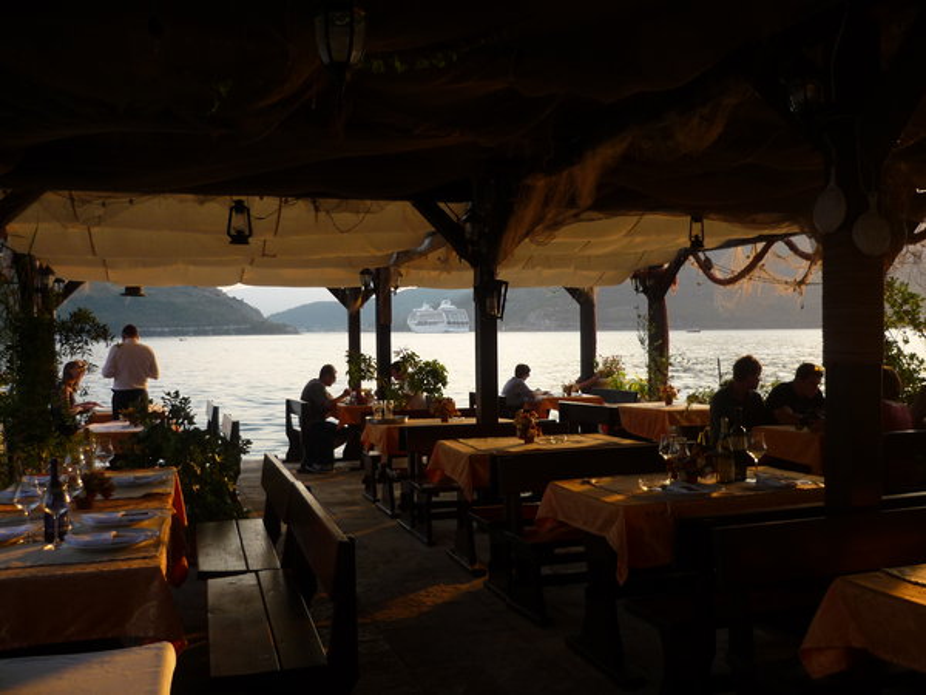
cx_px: 463
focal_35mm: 33
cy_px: 348
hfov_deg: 55.4
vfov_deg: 42.9
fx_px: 883
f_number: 2.8
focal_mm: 5.5
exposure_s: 1/320
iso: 100
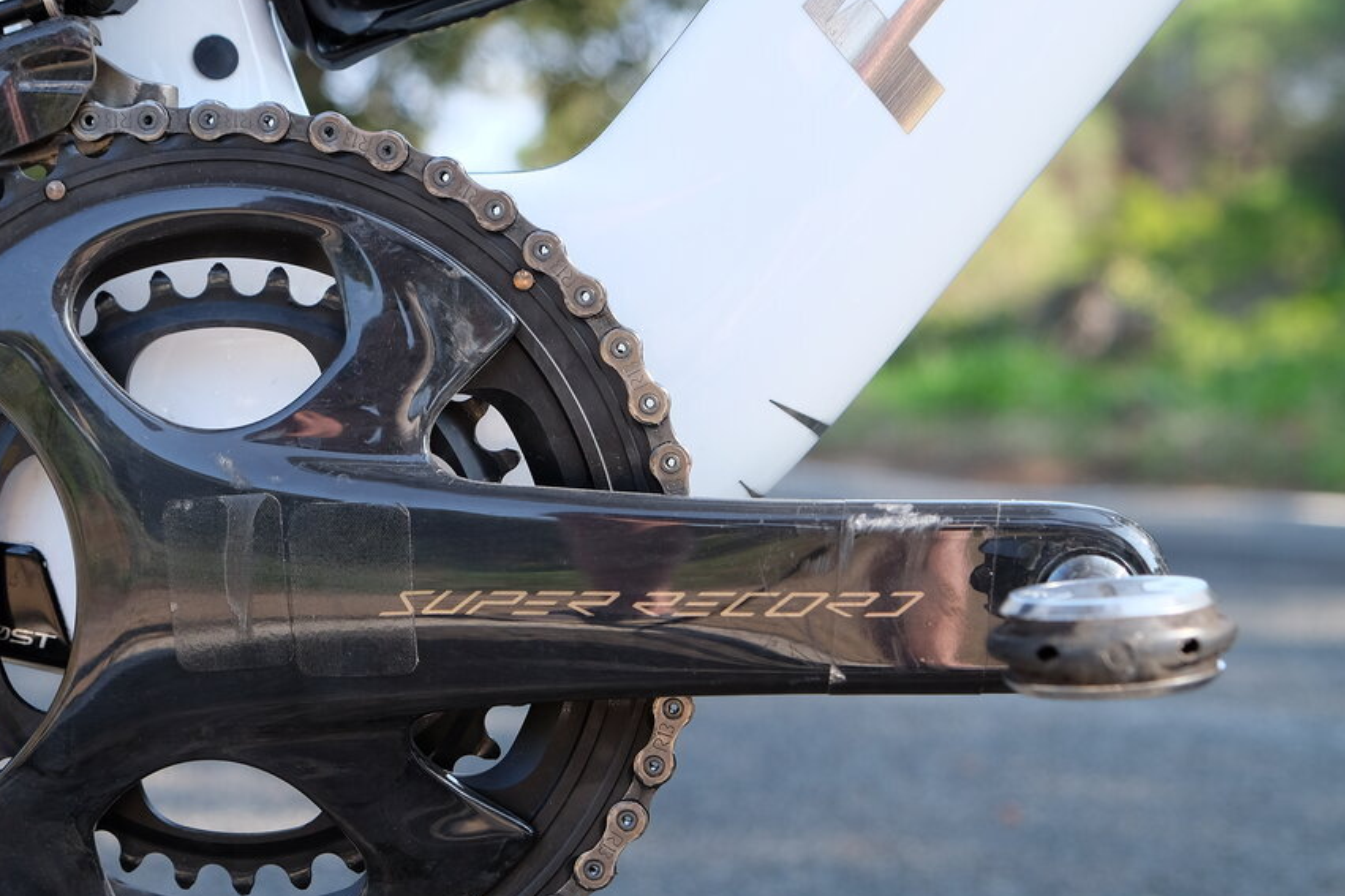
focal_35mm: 79
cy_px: 552
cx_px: 430
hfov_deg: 25.5
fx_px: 2951
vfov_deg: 17.2
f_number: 4.5
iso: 400
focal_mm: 37.4
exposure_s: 1/250
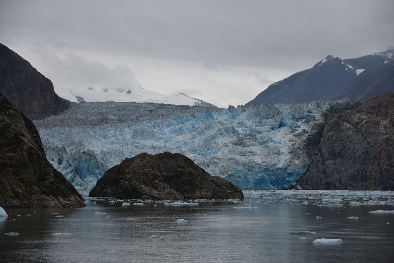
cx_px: 197
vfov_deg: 15.2
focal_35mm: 90
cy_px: 132
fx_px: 985
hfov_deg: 22.6
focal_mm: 90
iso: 125
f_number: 5.3
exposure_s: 1/200
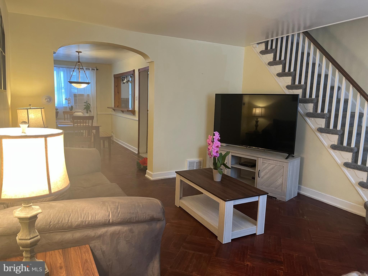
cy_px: 138
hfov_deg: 67.3
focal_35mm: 26
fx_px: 276
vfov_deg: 53.1
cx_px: 184
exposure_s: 1/60
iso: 160
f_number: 1.6
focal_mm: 5.1
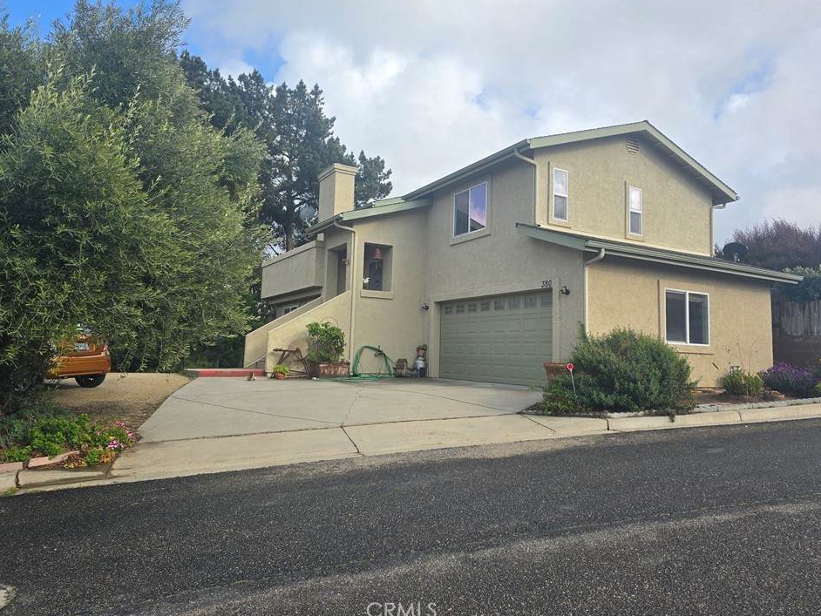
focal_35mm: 25
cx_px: 444
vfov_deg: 54.9
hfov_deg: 69.3
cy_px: 288
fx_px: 593
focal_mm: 6.3
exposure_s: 1/460
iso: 12
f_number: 1.7
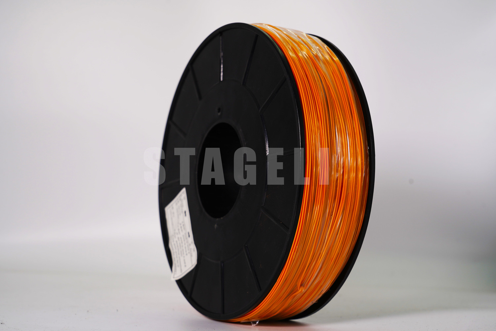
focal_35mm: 69
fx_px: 951
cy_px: 166
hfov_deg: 29.2
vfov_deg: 19.7
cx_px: 248
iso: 200
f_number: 8
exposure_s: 1/100
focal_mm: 69
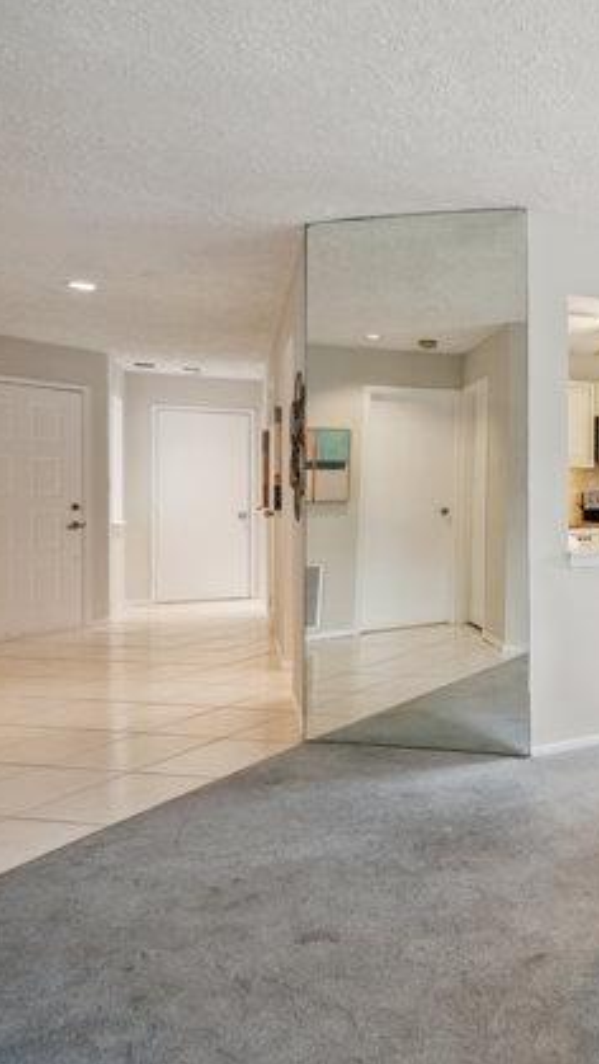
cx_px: 769
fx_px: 733
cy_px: 521
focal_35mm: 26
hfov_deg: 33.3
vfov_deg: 71.9
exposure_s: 1/80
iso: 1000
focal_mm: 16
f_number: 5.6
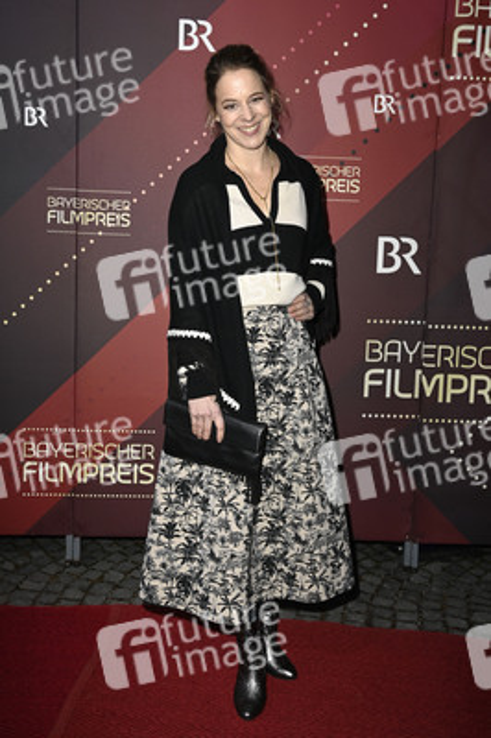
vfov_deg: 54.5
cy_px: 369
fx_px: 717
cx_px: 246
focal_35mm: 35
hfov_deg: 37.8
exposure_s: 1/160
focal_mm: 35
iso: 800
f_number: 5.6
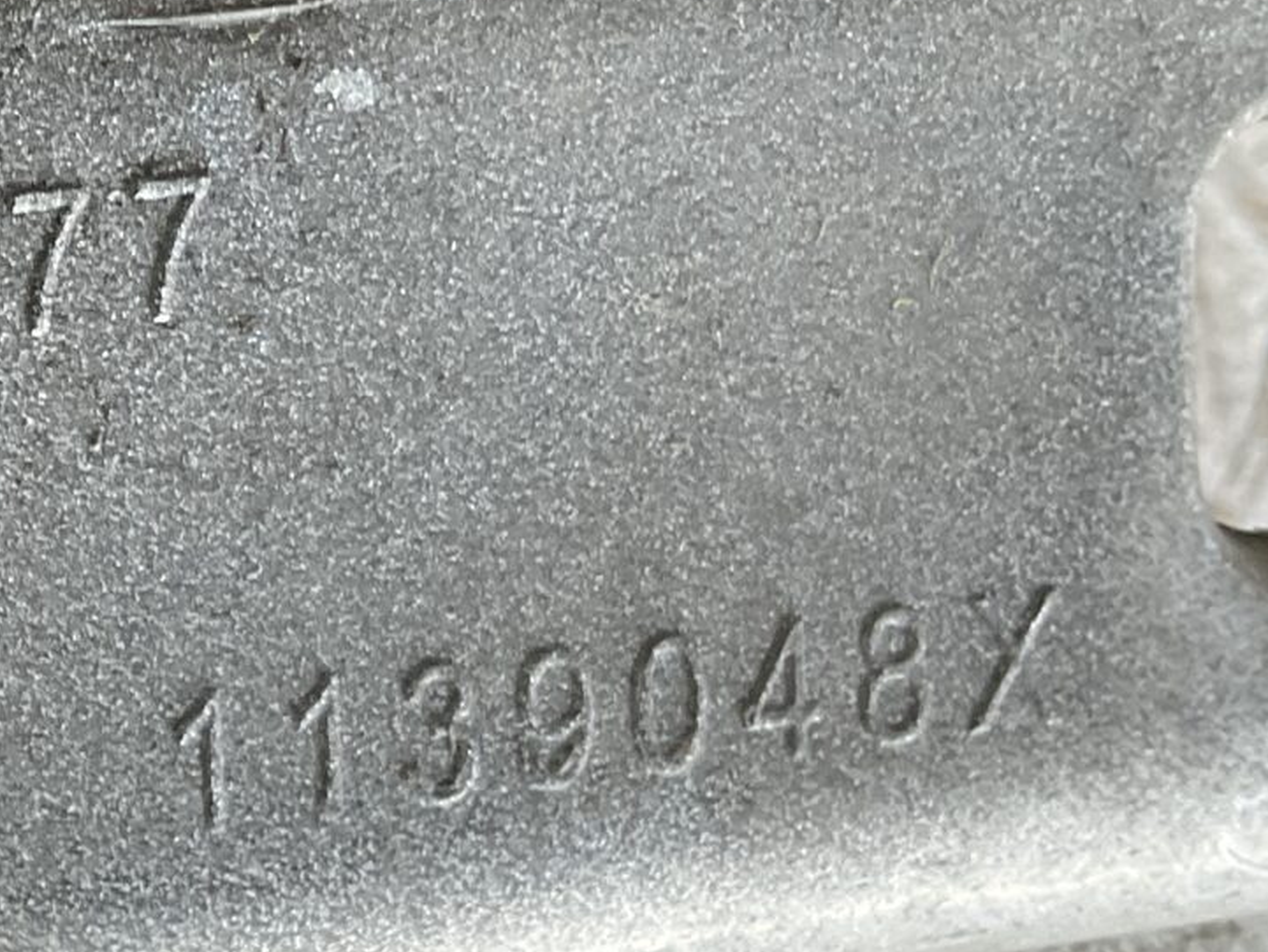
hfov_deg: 17.9
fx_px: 3774
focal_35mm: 103
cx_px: -350
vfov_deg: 14.3
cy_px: 143
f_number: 1.8
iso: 80
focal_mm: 3
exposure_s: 1/60
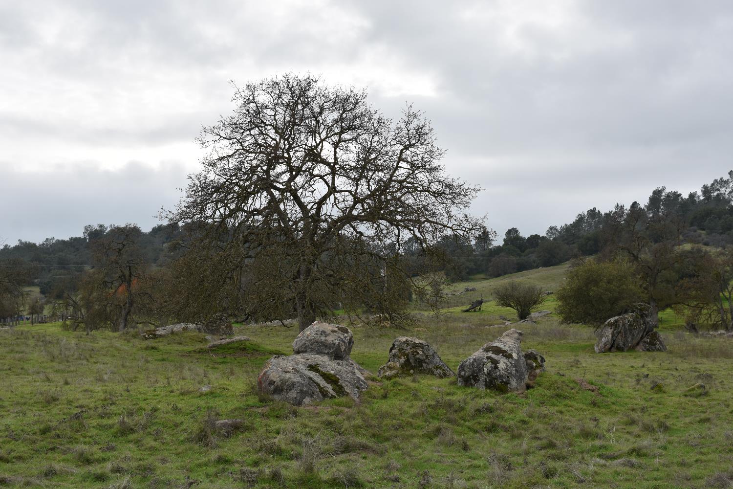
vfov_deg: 25.8
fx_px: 1069
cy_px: 244
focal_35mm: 52
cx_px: 366
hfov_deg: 37.9
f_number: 7.1
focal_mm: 35
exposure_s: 1/250
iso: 100
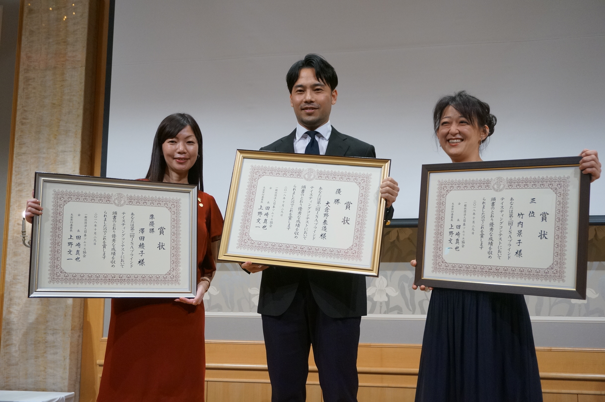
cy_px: 201
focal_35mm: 39
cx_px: 302
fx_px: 654
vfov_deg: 34.1
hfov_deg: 49.6
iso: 1000
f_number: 4.5
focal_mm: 26
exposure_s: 1/160
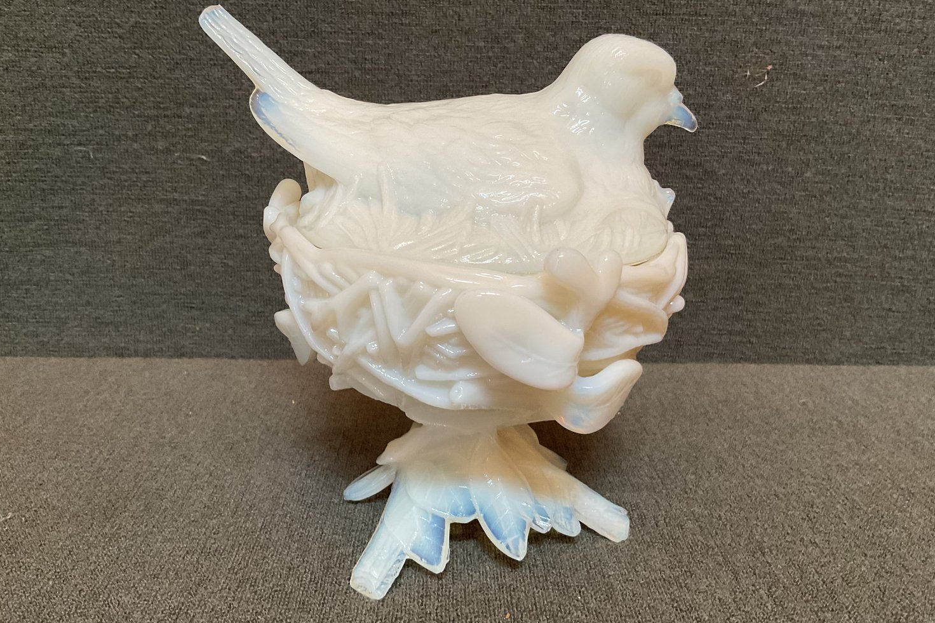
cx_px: 471
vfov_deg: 42.3
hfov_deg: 60.3
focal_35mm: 31
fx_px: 805
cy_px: 299
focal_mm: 3
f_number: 1.8
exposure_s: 1/60
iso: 125
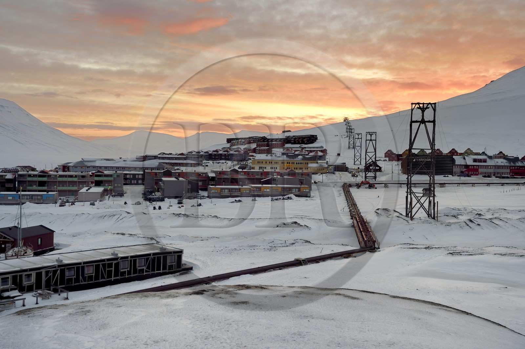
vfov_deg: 31.8
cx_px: 262
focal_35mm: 42
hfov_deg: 46.4
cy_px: 174
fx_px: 612
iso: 200
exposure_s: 1/100
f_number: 7.1
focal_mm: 42
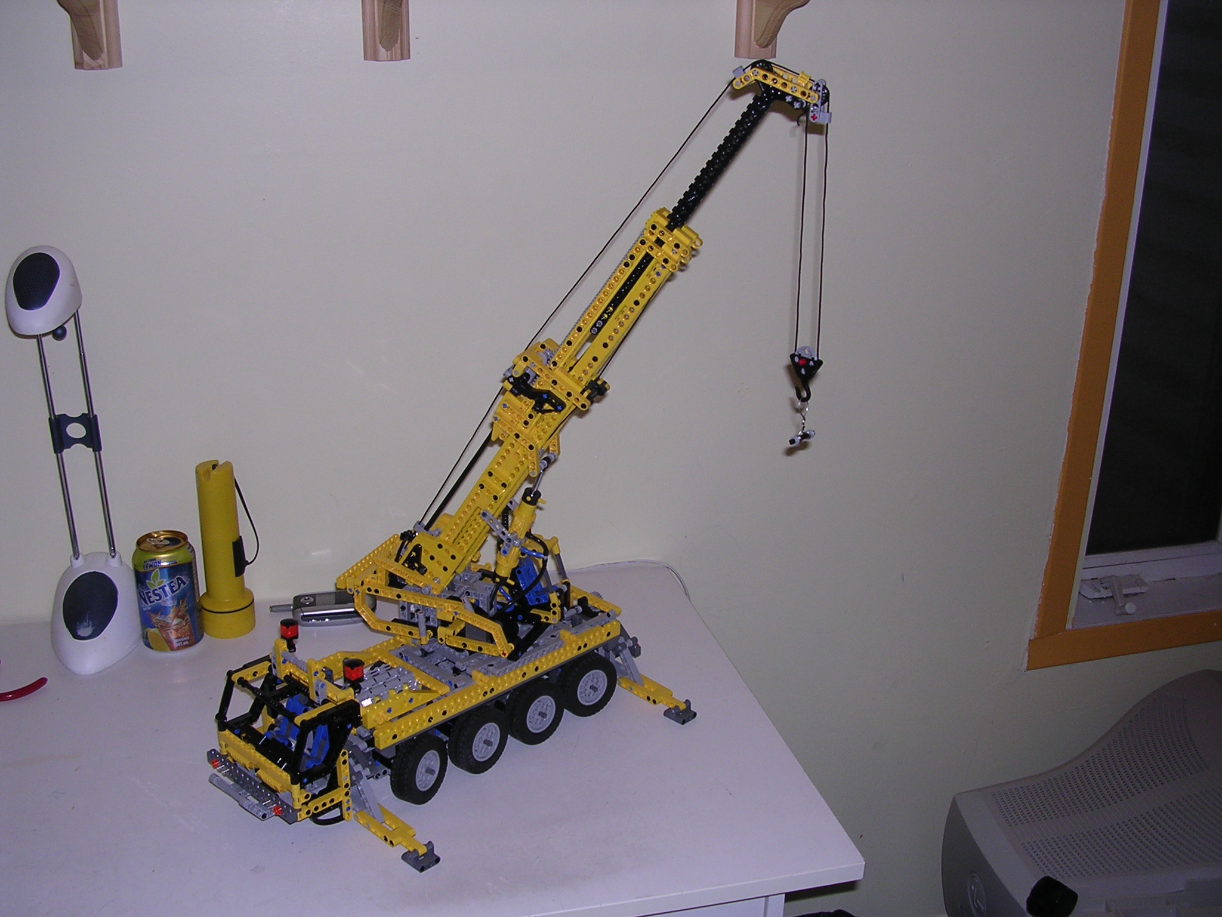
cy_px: 458
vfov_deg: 37.7
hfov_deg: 49.0
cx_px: 611
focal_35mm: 38
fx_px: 1341
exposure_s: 1/60.1
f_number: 2.8
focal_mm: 5.8
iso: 100
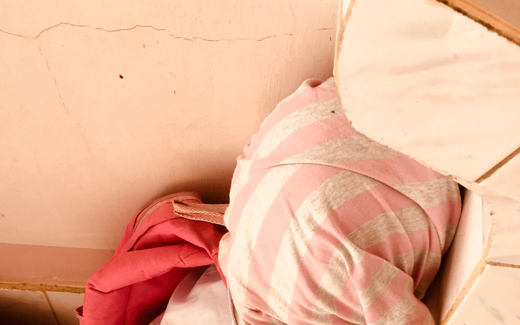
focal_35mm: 53
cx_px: 287
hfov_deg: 38.1
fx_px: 751
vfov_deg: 23.1
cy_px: 347
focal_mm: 4.15
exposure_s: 1/178
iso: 25
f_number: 2.2
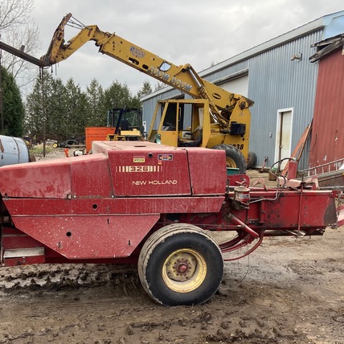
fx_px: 483
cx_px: 159
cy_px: 216
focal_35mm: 43
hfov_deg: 39.1
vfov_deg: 38.9
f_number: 1.8
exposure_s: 1/281
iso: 32
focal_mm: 4.25
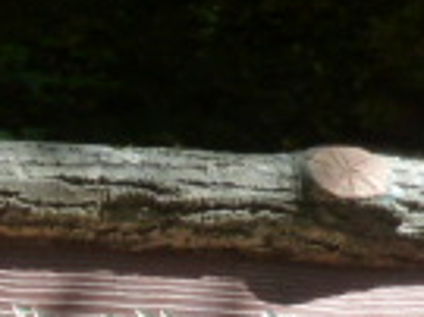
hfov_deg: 6.2
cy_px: 584
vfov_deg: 4.6
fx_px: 3892
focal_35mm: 318
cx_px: -63
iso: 125
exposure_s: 1/160
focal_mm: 11
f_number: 4.1
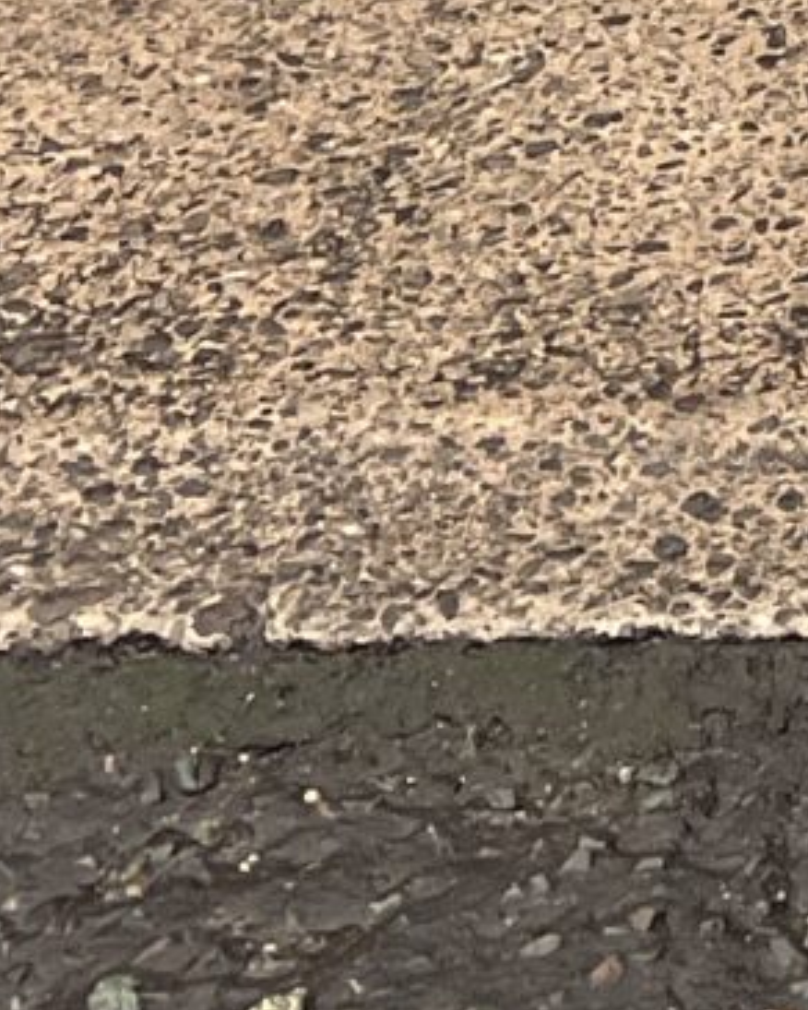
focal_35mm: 178
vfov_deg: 9.4
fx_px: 5321
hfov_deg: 7.8
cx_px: 2247
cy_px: -1619
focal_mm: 5.7
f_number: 1.5
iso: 50
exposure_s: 1/728
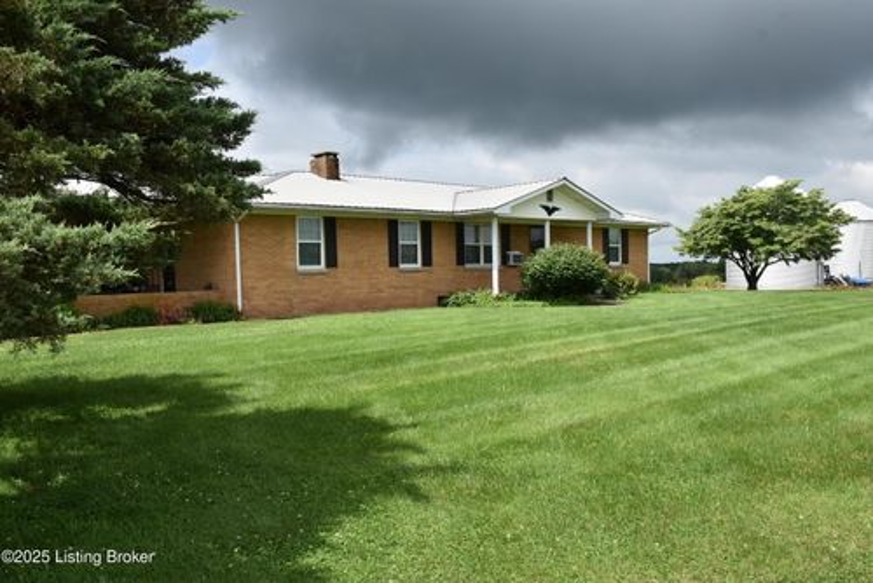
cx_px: 436
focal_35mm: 30
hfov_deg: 61.9
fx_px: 728
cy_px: 292
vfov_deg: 43.7
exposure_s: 1/400
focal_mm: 20
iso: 250
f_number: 10
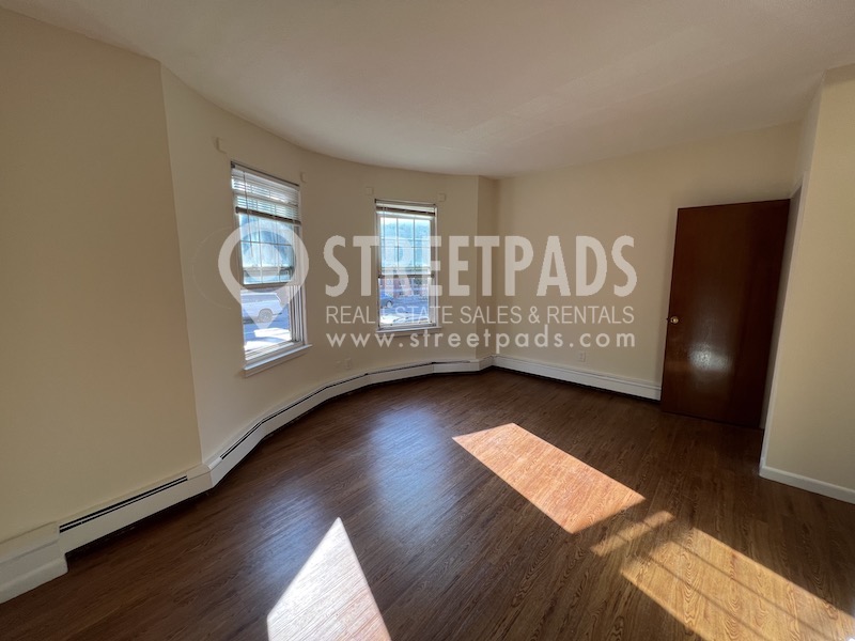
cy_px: 320
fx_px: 321
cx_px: 428
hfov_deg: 106.2
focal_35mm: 13
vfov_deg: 89.9
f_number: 1.8
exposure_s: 1/120
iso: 64
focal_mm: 1.57
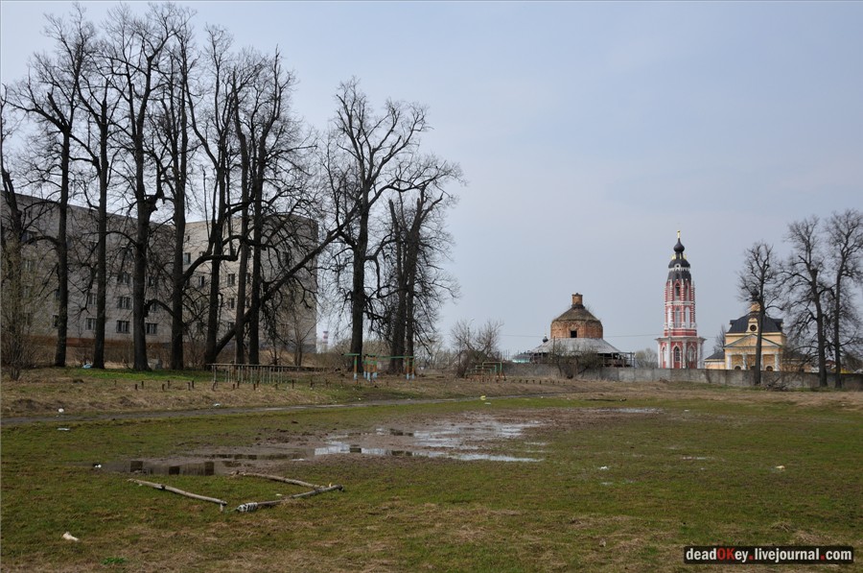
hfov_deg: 53.2
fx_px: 862
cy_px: 286
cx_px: 432
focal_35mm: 36
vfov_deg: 36.8
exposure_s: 1/640
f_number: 8
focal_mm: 24
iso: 200
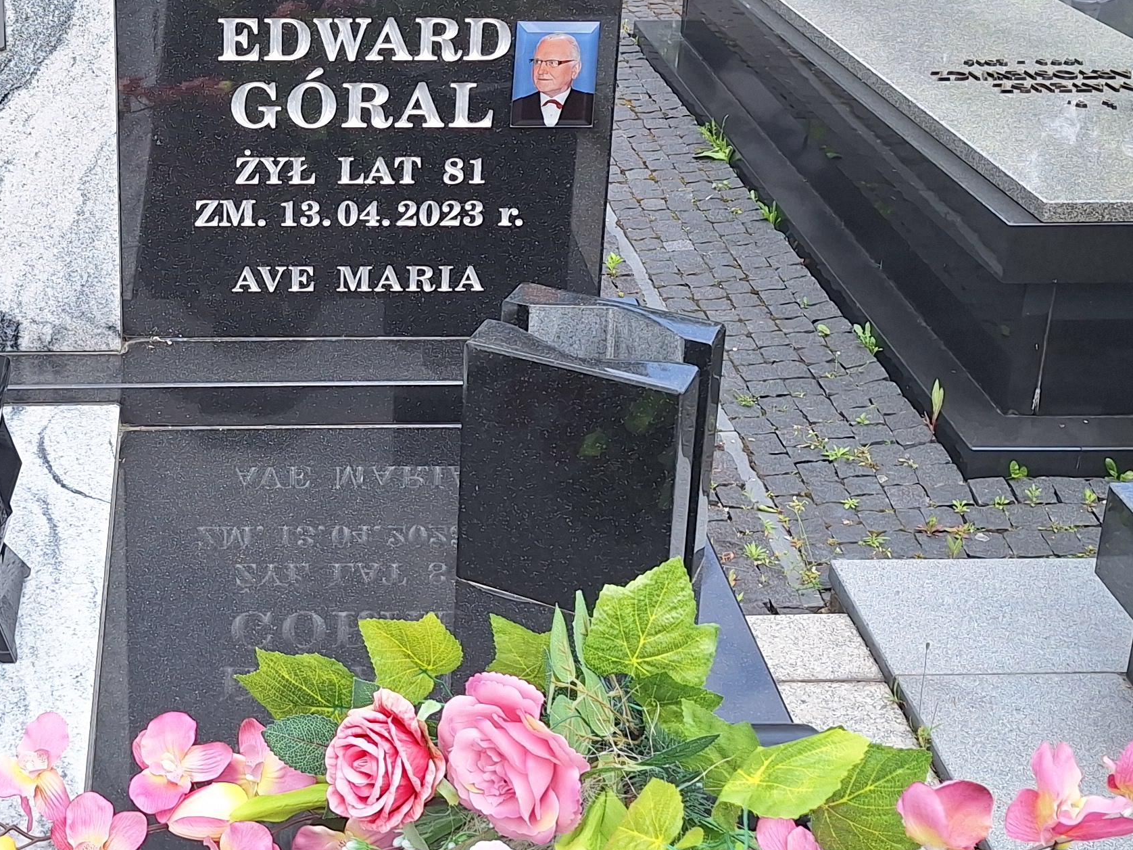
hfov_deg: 33.4
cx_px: 241
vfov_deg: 25.6
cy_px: 145
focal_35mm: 56
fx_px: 1833
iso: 40
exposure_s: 1/1198
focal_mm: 5.54
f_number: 1.8
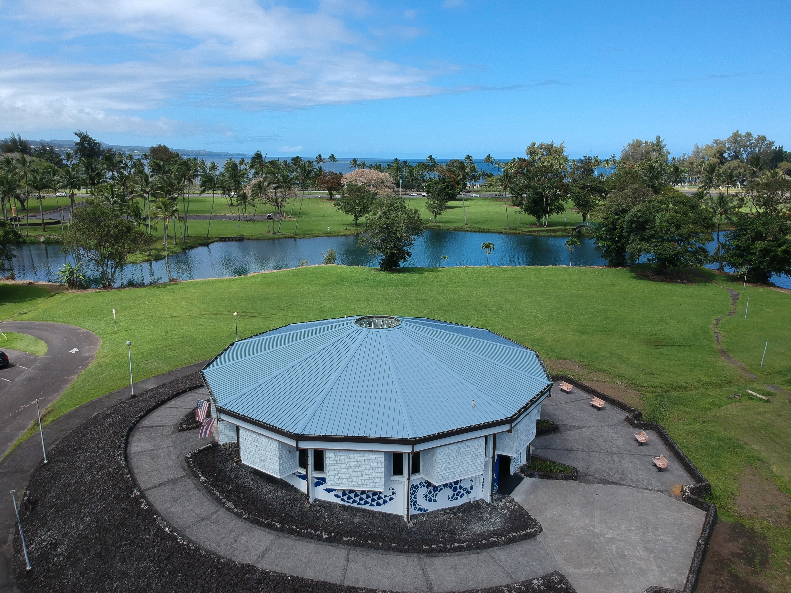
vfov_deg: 54.9
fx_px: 571
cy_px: 296
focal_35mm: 25
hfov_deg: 69.4
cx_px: 396
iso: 100
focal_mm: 4.49
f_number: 2.6
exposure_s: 1/1000
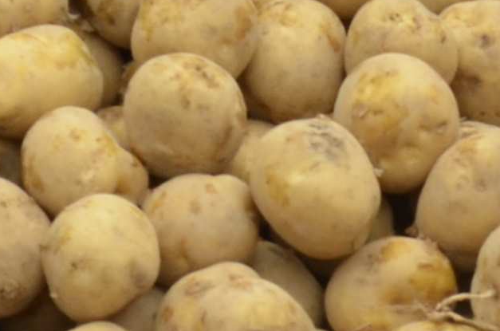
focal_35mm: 401
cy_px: -751
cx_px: 372
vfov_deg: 3.3
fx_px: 5557
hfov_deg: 5.1
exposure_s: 1/125
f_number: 8
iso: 400
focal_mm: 34
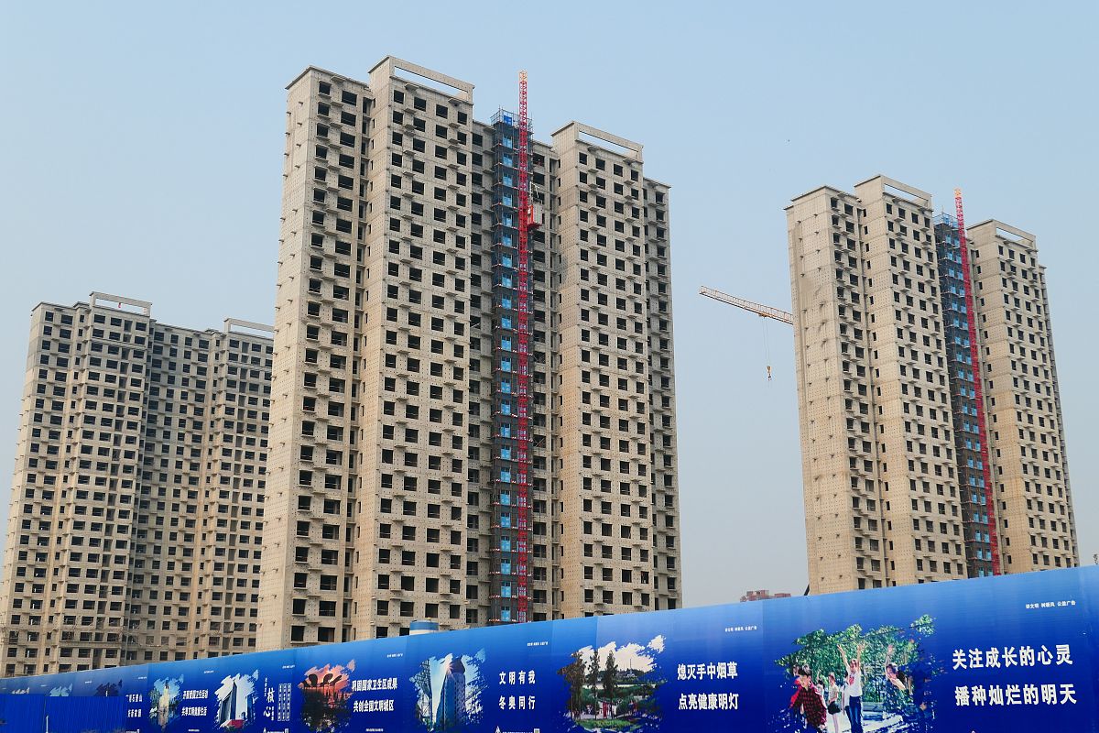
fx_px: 1221
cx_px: 550
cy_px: 366
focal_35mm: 40
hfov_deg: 48.5
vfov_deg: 33.4
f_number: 3.5
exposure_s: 1/1600
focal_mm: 14.4
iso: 125
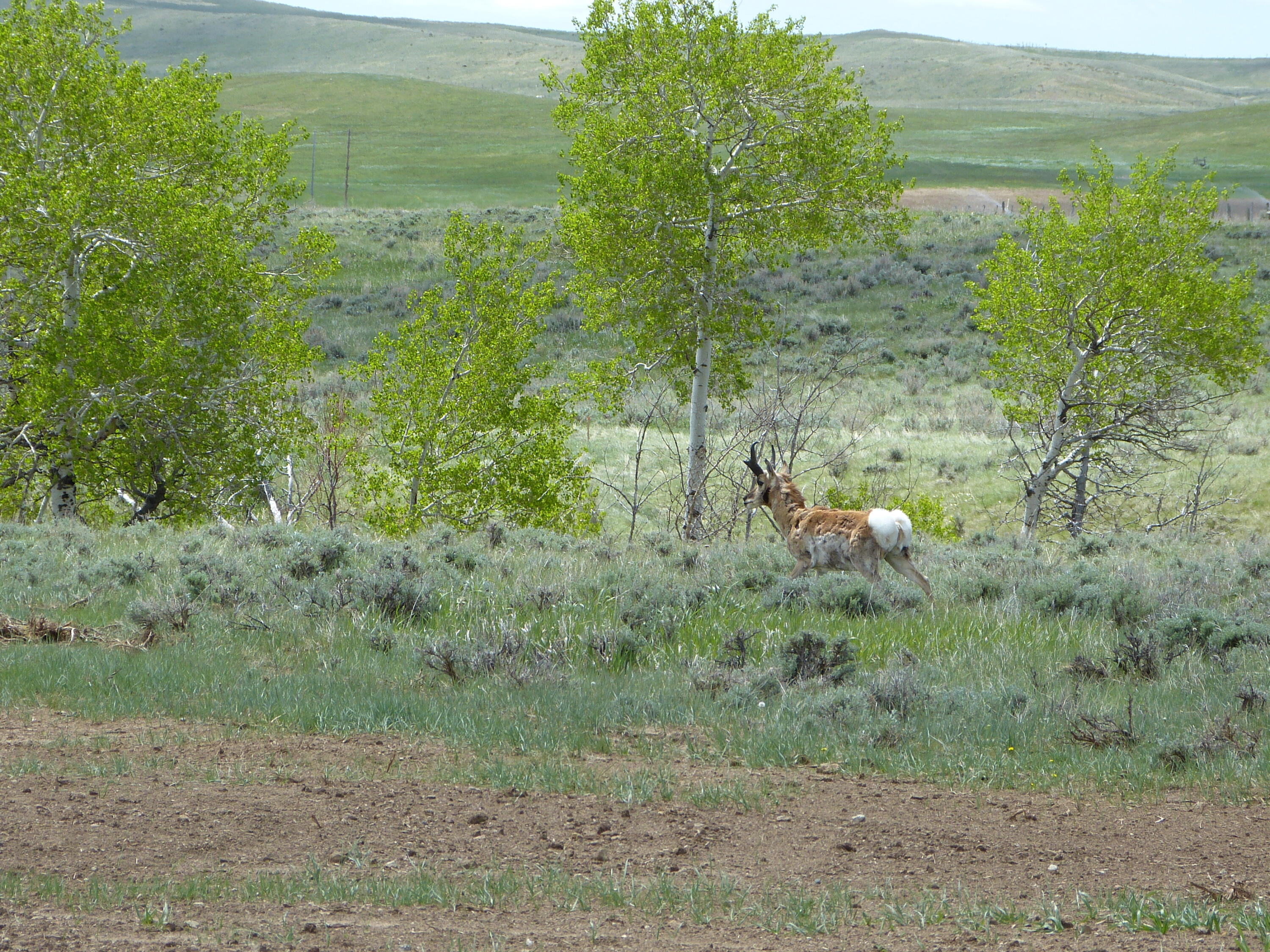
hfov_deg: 9.2
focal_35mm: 216
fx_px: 7925
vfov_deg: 6.9
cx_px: 635
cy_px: 476
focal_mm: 35.3
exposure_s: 1/640
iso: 100
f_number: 4
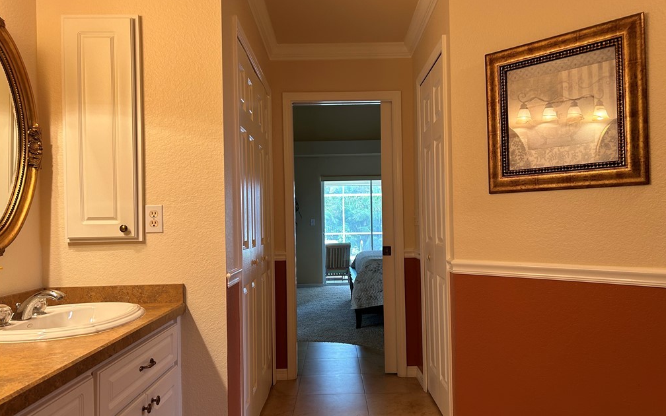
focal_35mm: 28
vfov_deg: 44.5
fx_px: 508
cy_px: 216
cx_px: 335
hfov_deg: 66.5
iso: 100
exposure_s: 1/60
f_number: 1.5
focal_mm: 5.7
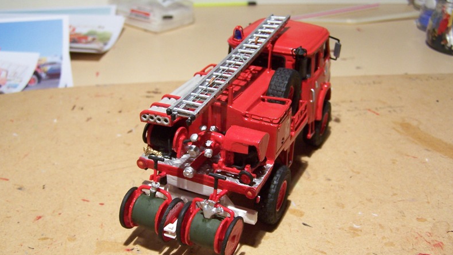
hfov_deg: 48.4
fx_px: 505
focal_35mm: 42
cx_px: 225
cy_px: 144
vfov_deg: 28.3
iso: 140
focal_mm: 6.3
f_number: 2.8
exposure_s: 1/30
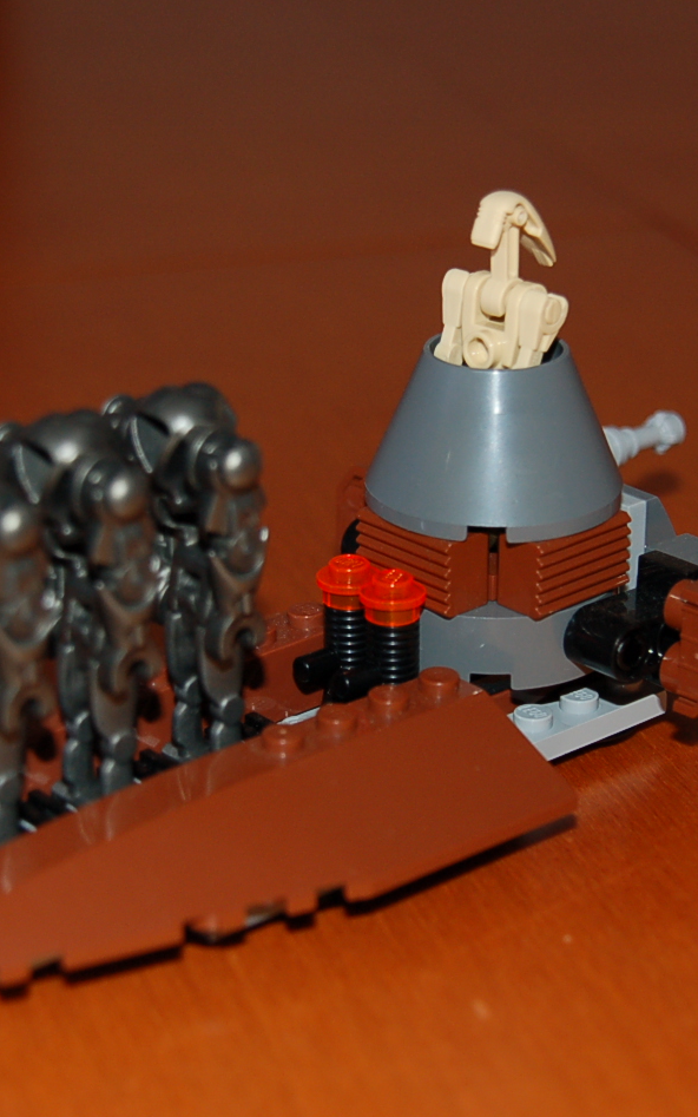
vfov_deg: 21.4
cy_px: 558
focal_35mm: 97
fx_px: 2952
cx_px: 361
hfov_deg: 13.5
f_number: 4.8
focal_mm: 40
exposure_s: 1/60
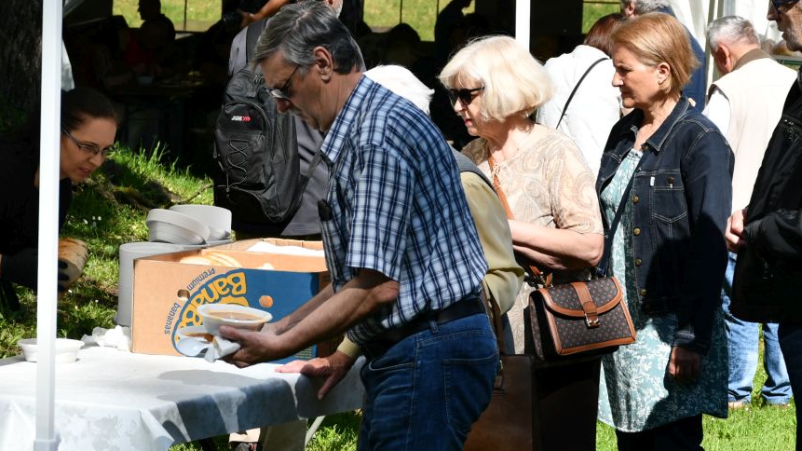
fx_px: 3912
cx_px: 471
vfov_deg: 6.6
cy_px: 296
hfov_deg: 11.7
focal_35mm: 184
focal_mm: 70
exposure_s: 1/250
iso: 110
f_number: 8
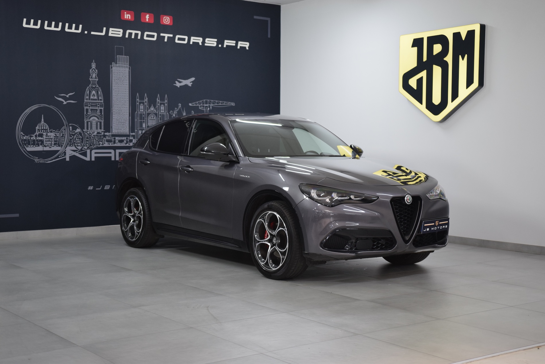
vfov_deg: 25.8
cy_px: 182
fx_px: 795
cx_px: 272
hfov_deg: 37.8
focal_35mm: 52
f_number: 1.8
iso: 640
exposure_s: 1/100
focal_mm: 35
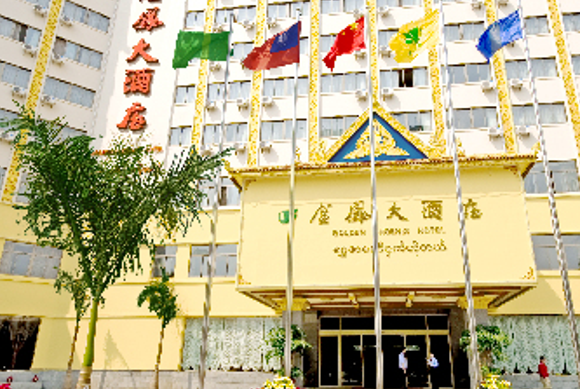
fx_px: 436
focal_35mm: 27
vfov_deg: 48.0
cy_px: 182
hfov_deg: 67.1
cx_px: 323
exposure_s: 1/160
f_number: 9
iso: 100
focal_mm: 10
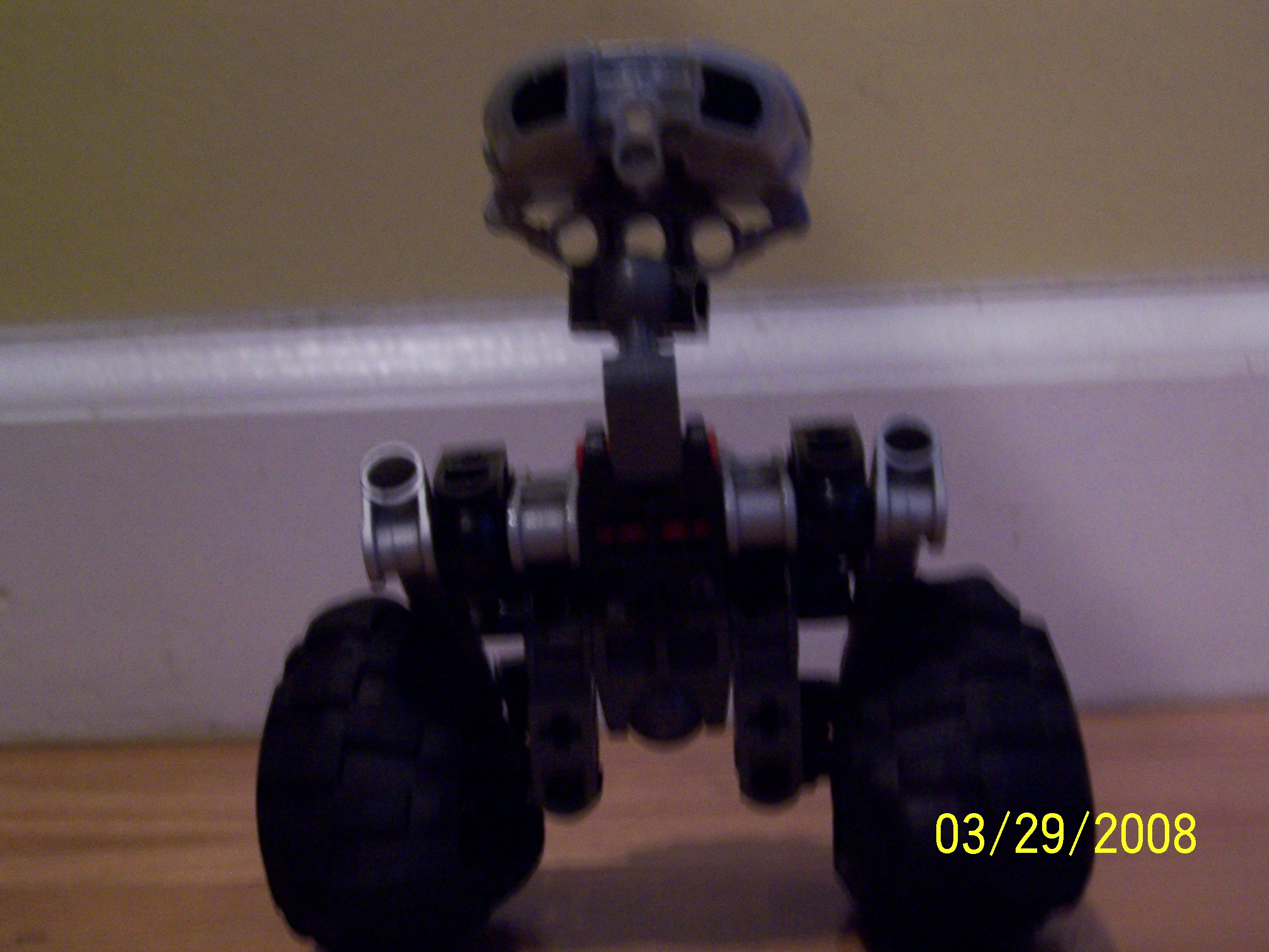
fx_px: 2053
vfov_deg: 26.1
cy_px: 476
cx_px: 634
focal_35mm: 56
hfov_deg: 34.3
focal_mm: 9.3
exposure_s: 1/8
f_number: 3.2
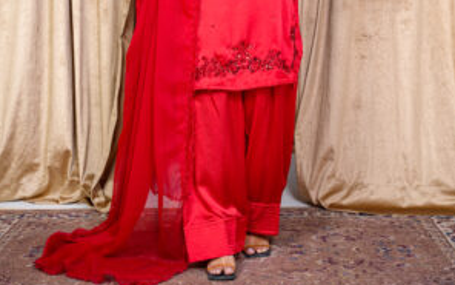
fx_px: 944
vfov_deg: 16.6
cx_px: 229
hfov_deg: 27.1
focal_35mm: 76
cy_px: -37
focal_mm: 49.1
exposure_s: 1/125
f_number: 3.5
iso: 80
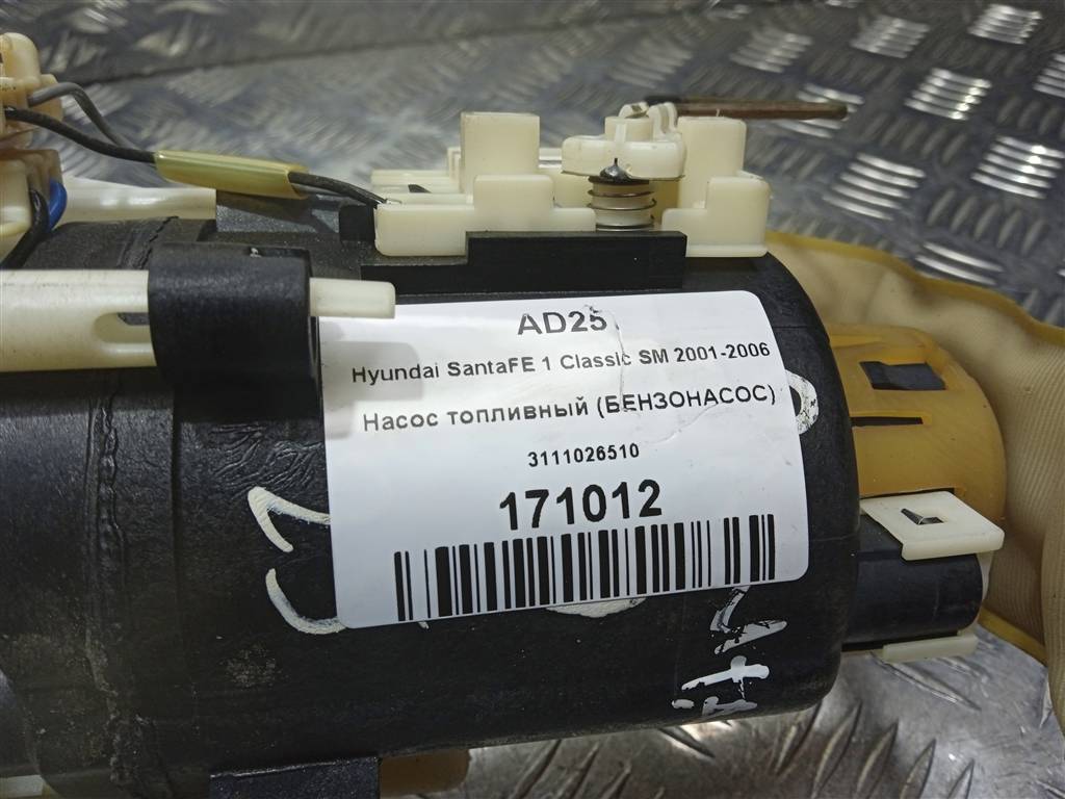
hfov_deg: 63.4
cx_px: 532
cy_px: 400
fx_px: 861
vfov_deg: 49.7
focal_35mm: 28
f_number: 2.2
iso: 100
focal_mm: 3.43
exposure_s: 1/133
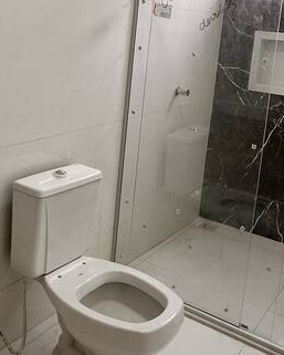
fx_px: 483
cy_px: 92
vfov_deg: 39.3
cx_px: 74
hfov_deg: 32.2
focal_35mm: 46
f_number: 2.2
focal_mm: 2.22
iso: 100
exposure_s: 1/99
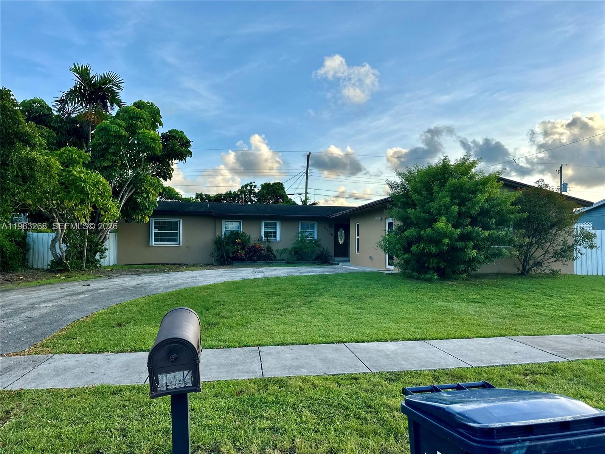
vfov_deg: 56.8
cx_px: 302
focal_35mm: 24
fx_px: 419
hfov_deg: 71.6
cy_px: 227
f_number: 1.78
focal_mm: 6.86
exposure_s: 1/1562
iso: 80
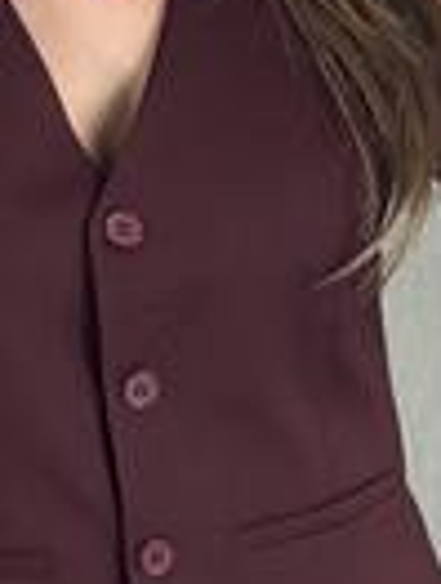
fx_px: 3127
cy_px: 276
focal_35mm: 185
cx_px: 205
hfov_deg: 8.1
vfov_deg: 10.7
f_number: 1.78
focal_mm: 6.86
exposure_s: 1/51
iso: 400
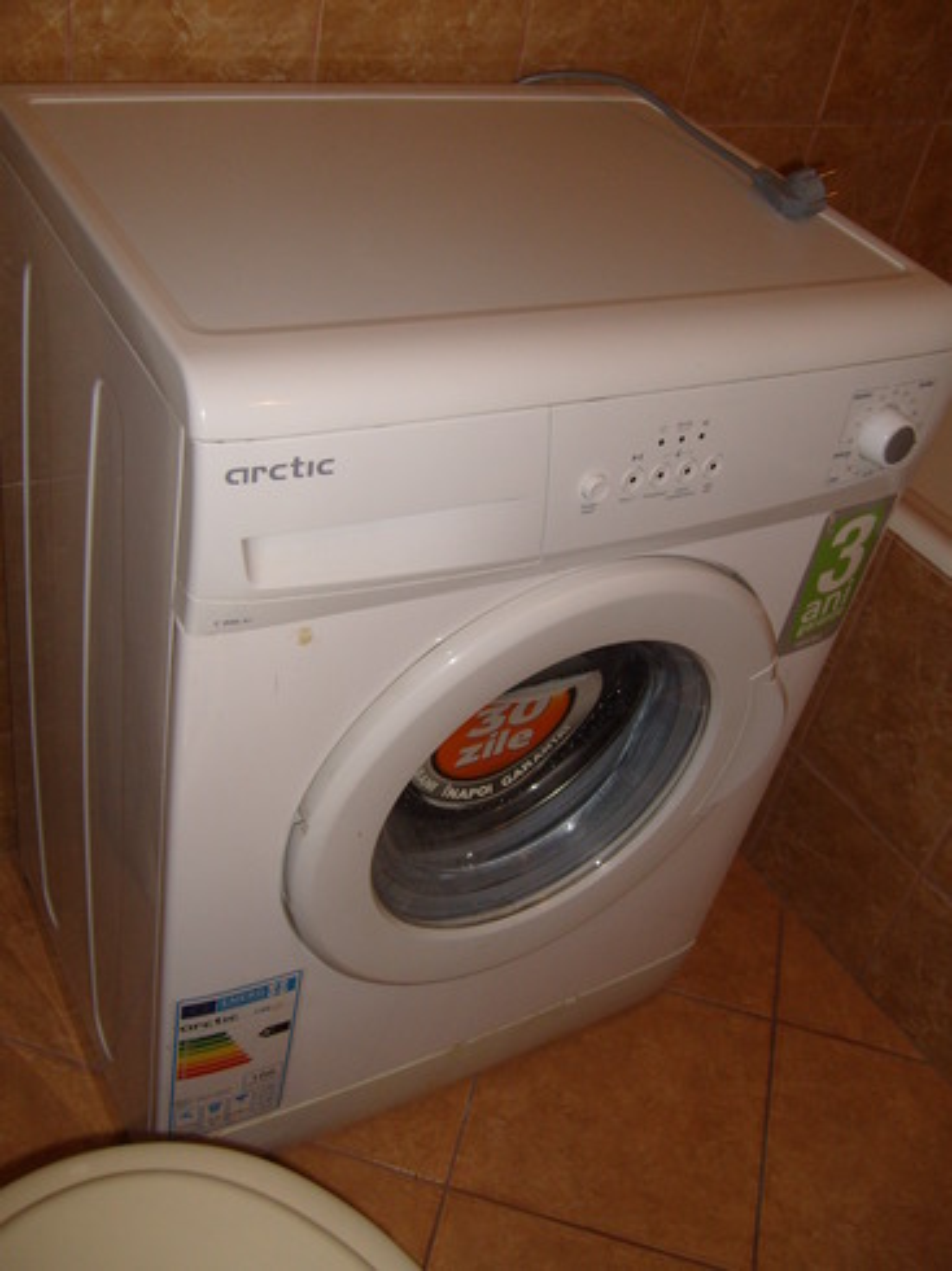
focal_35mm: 35
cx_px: 476
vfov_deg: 52.6
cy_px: 636
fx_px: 1285
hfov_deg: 40.7
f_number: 2.8
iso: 100
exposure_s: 1/45
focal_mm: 5.8
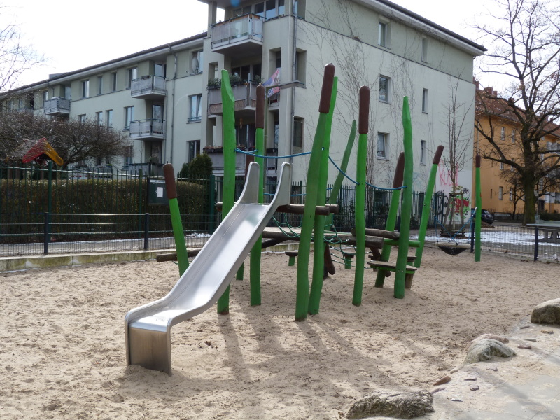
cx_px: 280
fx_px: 550
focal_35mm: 34
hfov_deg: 54.0
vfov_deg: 41.8
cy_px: 210
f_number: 4.5
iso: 80
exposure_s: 1/250
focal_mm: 6.2
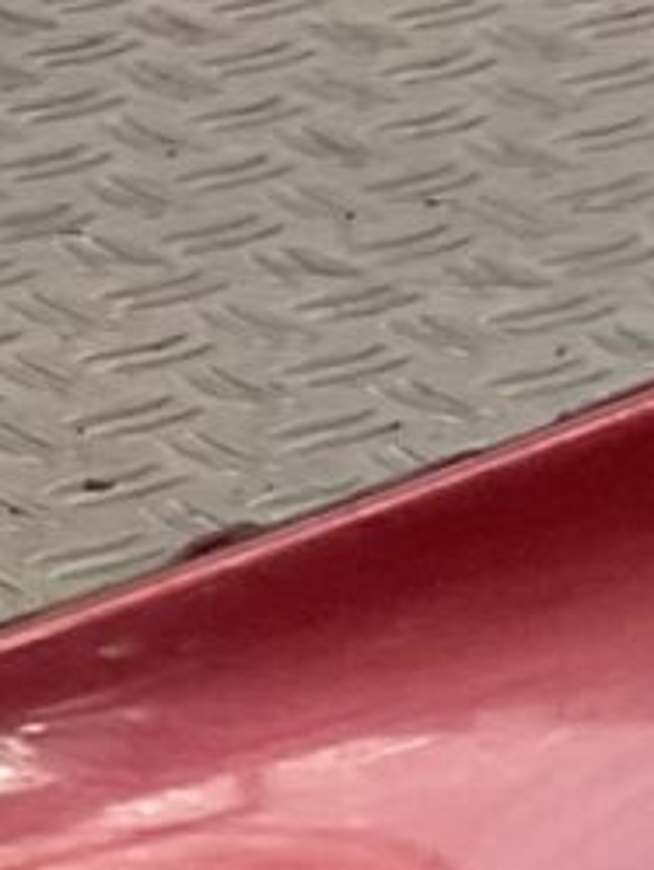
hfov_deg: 4.7
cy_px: 224
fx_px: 7500
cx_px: -1574
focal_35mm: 298
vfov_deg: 6.6
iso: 32
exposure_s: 1/120
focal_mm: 3
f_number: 1.8
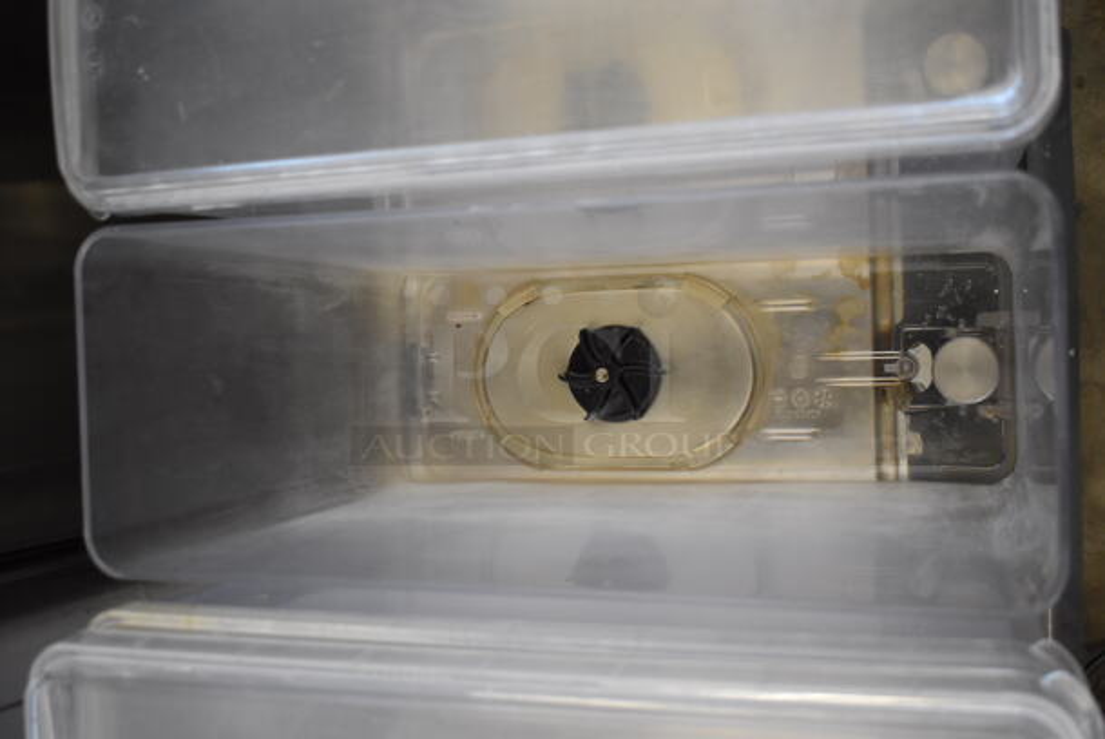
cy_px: 370
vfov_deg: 32.0
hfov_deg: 46.4
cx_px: 552
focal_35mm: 42
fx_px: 1290
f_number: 4.2
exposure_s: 1/125
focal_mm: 28
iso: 2200
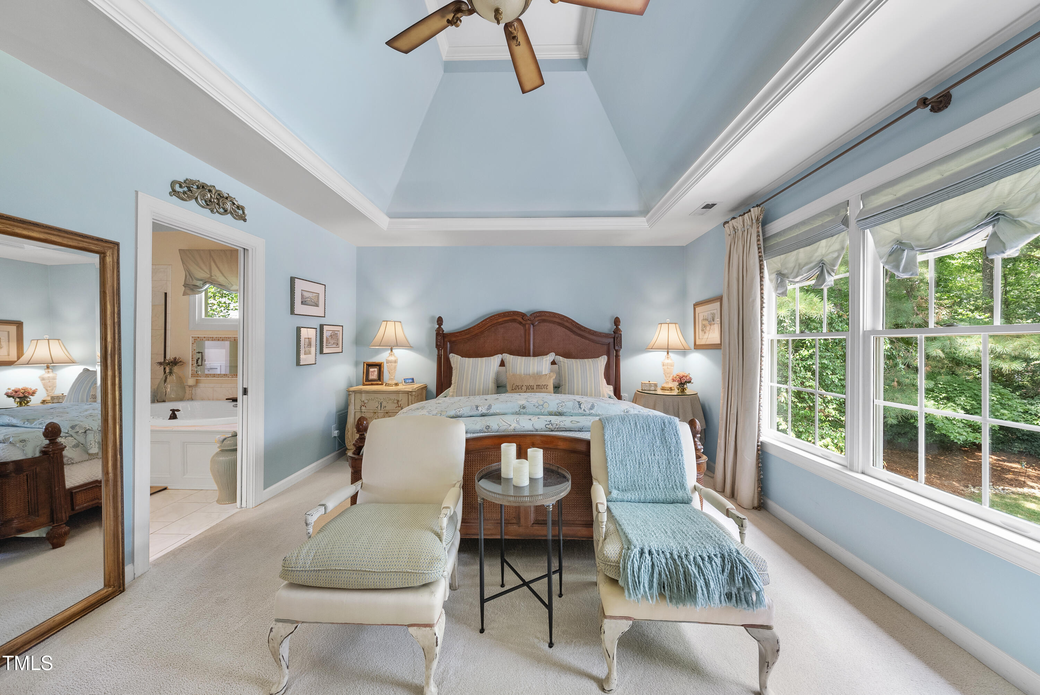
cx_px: 520
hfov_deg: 112.6
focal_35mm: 12
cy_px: 348
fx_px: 347
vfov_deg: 90.1
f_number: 7.1
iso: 800
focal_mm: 12
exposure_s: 1/8
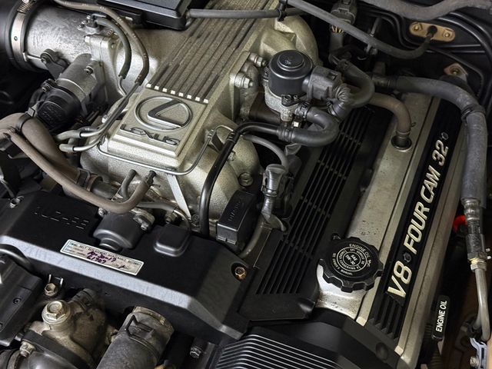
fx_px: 682
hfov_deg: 39.7
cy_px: 184
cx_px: 246
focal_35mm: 48
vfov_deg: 30.3
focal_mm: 6.76
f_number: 1.78
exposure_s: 1/30
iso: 400
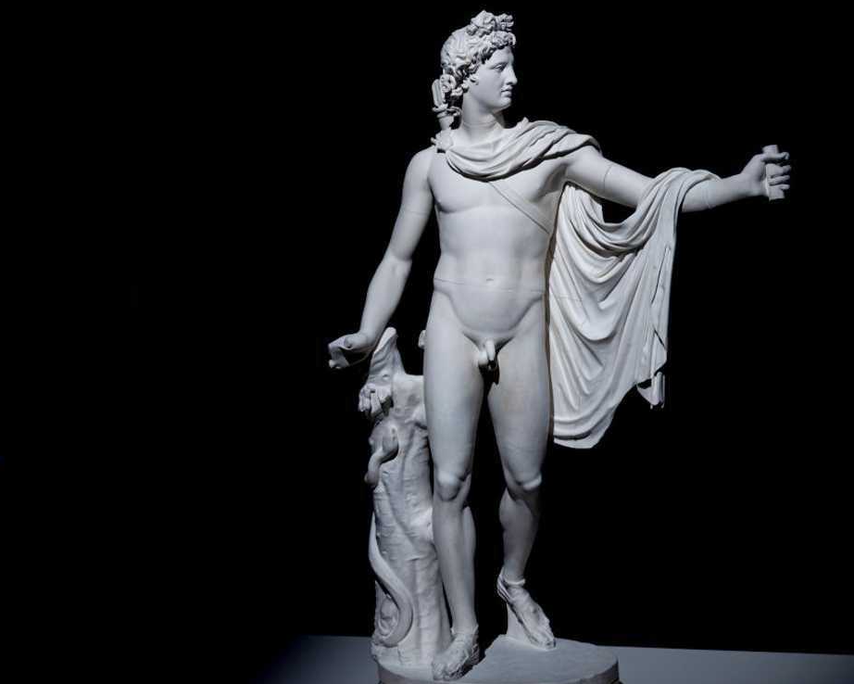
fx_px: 1441
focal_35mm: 57
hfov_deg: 33.0
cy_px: 342
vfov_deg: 26.7
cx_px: 479
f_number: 4
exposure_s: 1/40
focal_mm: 50
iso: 1000
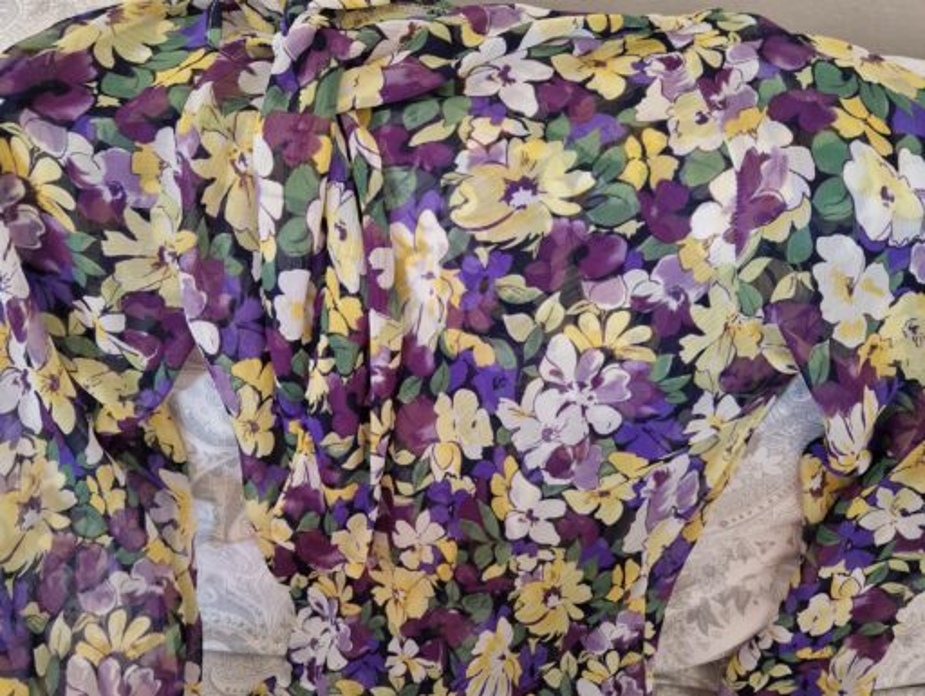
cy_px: 348
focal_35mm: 23
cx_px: 462
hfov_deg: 73.9
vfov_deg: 59.0
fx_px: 615
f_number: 1.8
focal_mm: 5.4
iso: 1000
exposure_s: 1/100
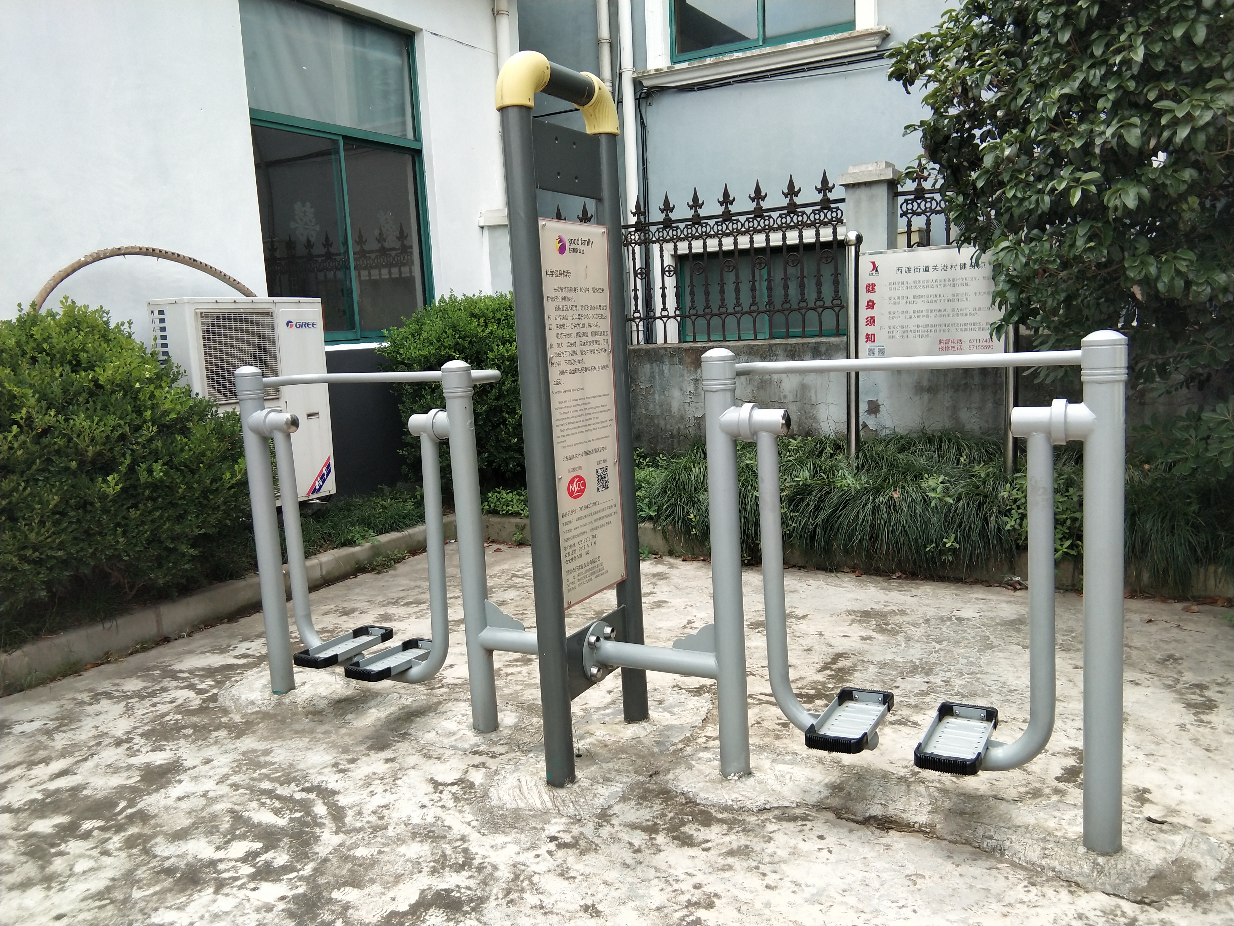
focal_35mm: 31
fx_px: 1105
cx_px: 617
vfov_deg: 45.4
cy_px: 463
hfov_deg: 58.4
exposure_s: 1/398
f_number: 2.2
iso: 50
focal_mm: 3.69
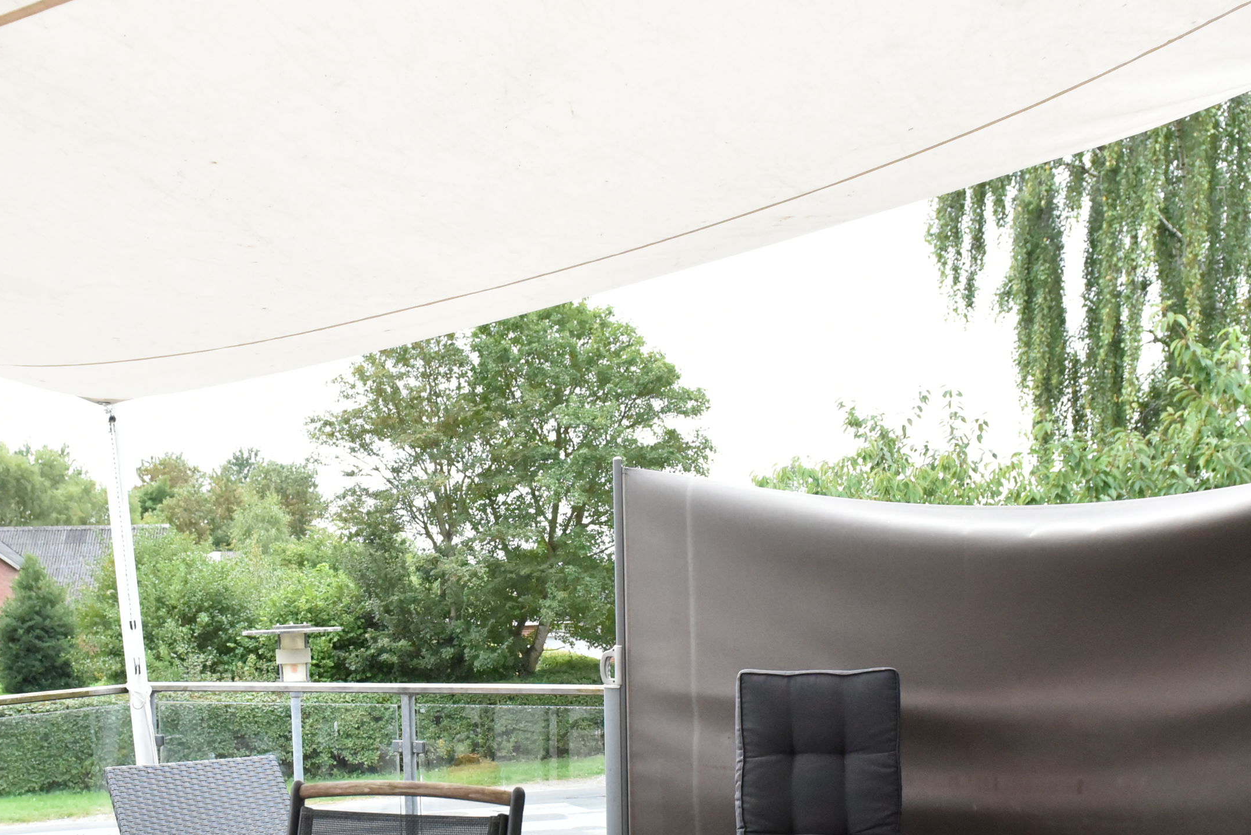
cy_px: 711
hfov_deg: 45.4
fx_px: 1495
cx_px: 611
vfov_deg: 30.2
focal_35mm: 43
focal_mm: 24
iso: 8000
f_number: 4.5
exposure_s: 1/4000
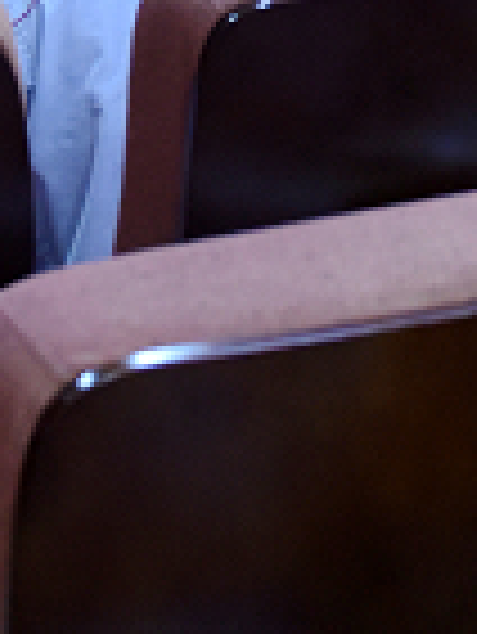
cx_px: 639
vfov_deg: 9.8
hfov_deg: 7.7
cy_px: -562
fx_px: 3486
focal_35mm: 190
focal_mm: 31
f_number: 4
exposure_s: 1/80
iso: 1600
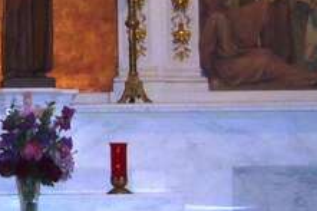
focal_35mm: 143
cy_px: 95
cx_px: 33
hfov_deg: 14.2
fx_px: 1258
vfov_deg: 9.6
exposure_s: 1/50
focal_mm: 6.8
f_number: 4.3
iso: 400
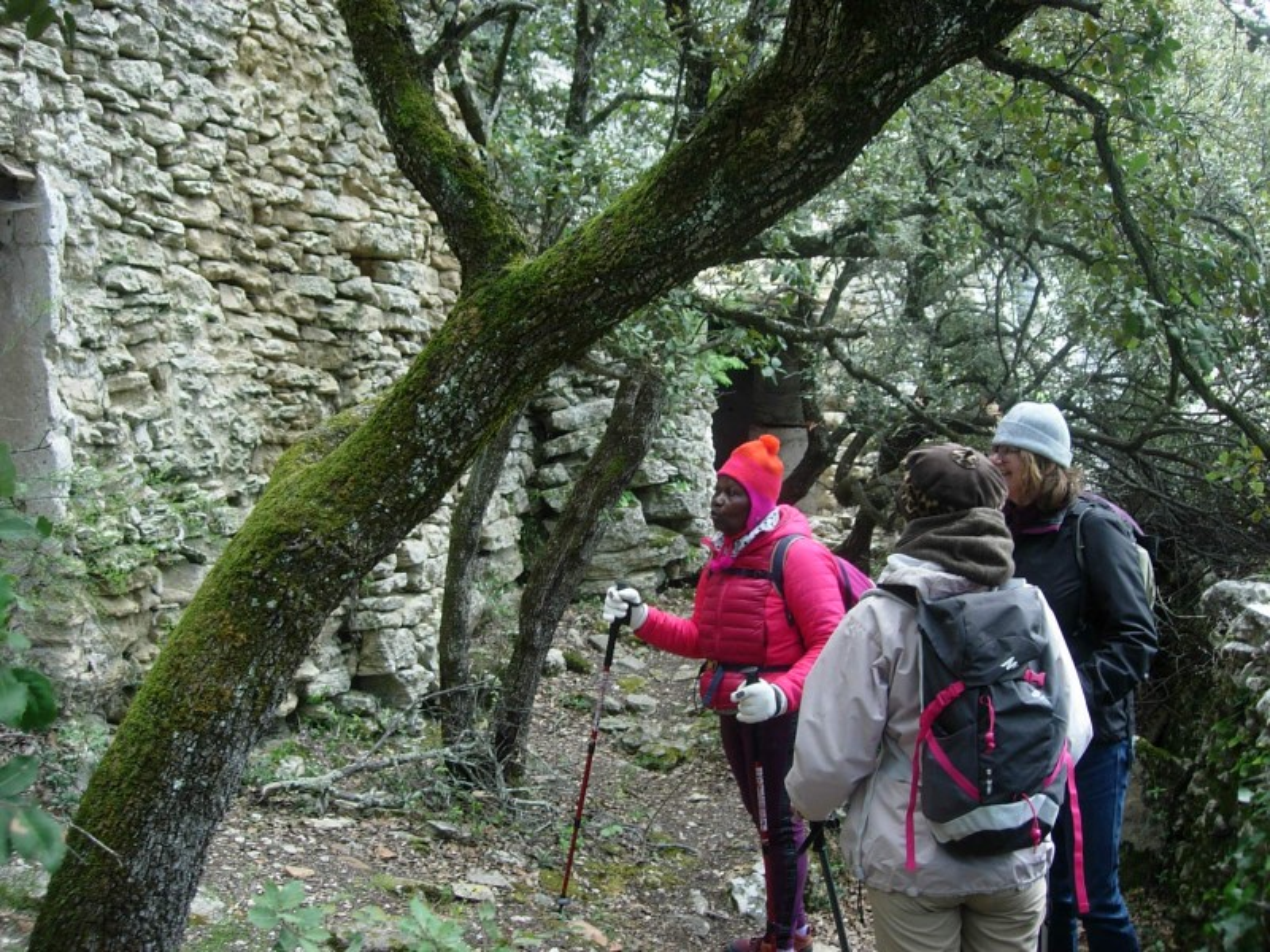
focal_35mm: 38
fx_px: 1394
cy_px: 476
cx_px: 635
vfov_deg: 37.7
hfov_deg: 49.0
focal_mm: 7.8
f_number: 2.8
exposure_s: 1/78.3
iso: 64
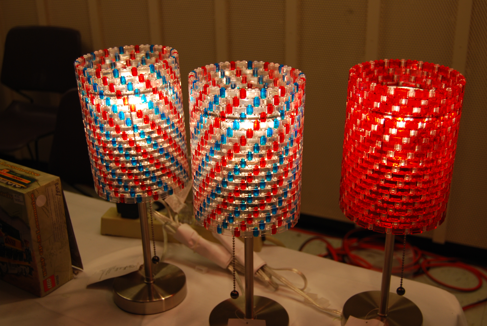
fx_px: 630
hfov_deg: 42.3
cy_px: 163
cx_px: 244
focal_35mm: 46
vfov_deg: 29.0
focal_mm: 31
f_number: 5
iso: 200
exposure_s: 1/100
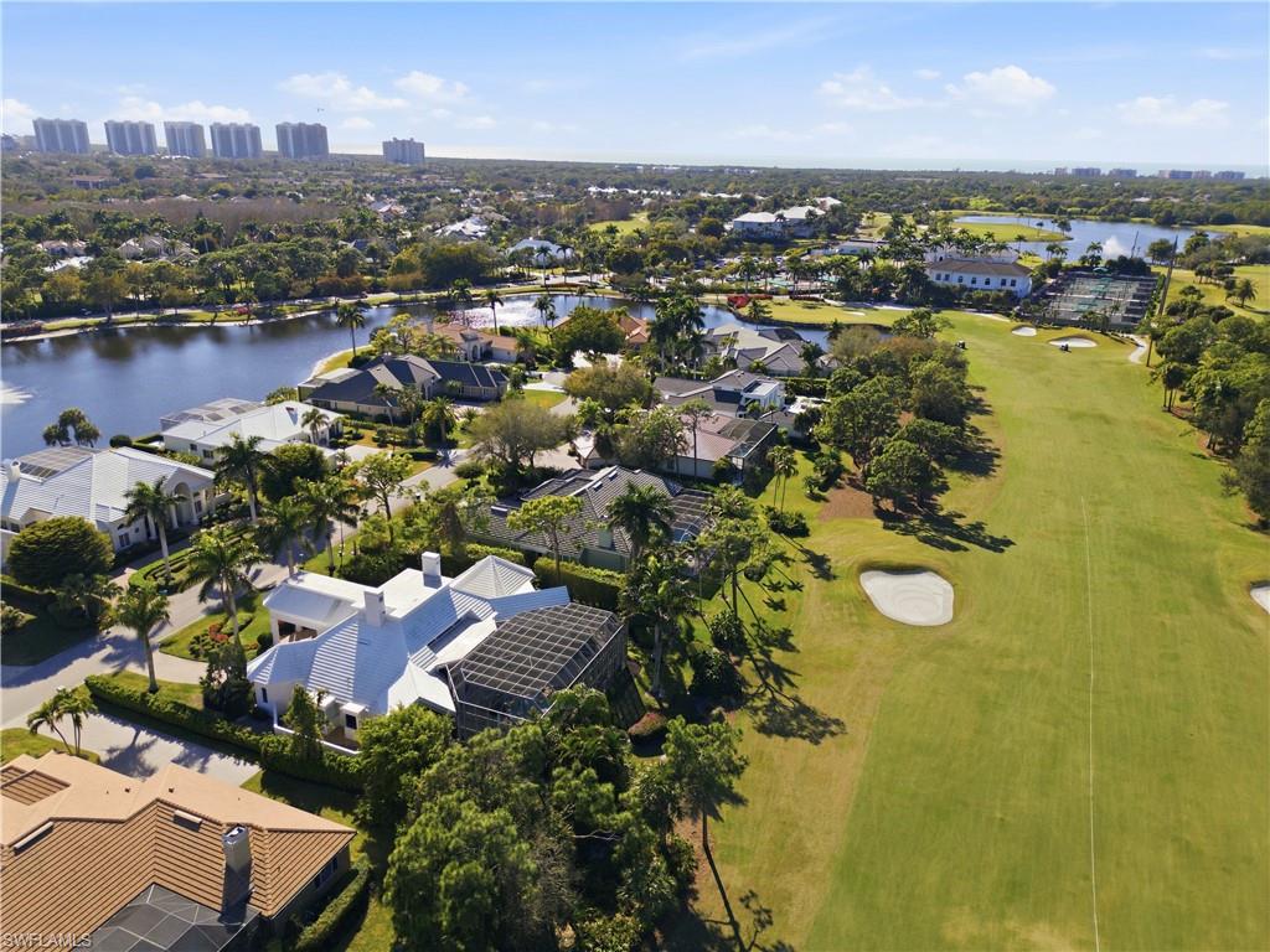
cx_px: 635
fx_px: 881
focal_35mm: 24
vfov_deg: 56.8
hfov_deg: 71.6
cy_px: 476
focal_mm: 6.7
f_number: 1.7
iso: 110
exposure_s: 1/4000
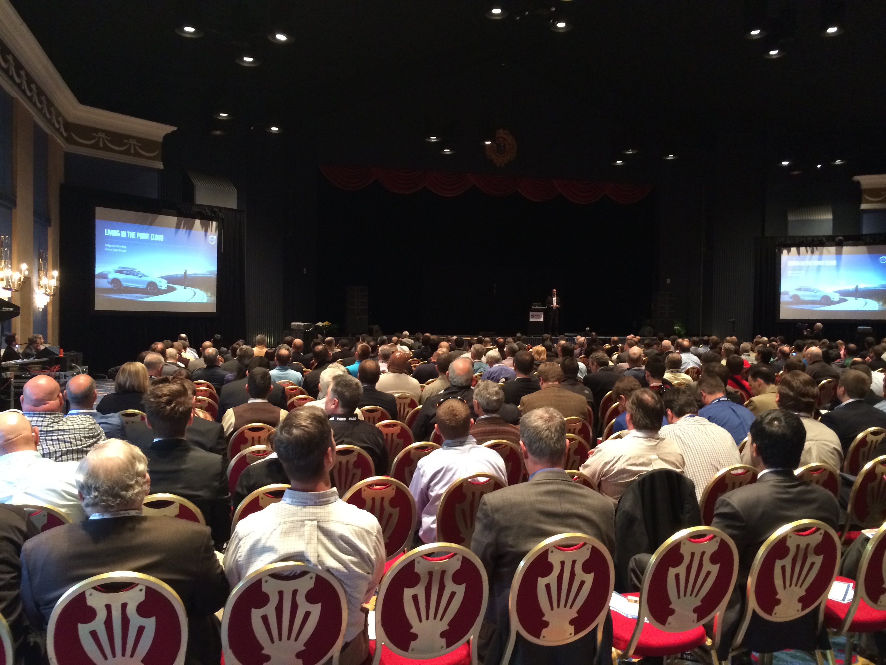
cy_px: 332
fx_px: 768
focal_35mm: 30
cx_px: 443
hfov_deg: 60.0
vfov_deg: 46.8
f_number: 2.2
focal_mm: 4.12
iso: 320
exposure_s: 1/17
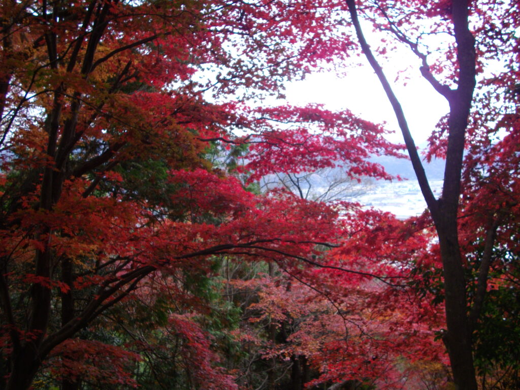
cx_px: 260
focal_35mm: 37
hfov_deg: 50.1
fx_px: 556
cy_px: 195
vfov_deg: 38.7
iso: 100
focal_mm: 6.2
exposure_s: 1/250
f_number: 2.8
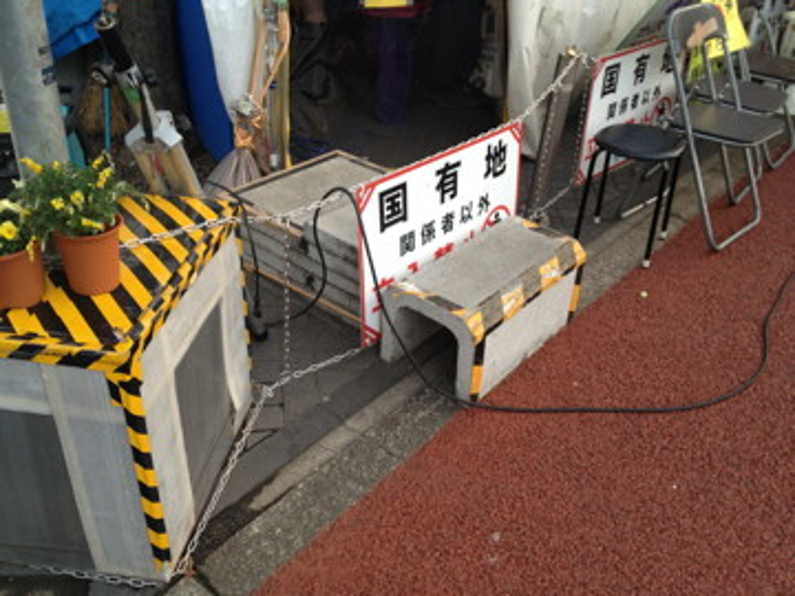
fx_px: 804
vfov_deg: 40.7
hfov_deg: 52.6
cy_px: 298
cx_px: 398
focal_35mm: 35
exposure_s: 1/30
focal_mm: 4.28
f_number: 2.4
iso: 50
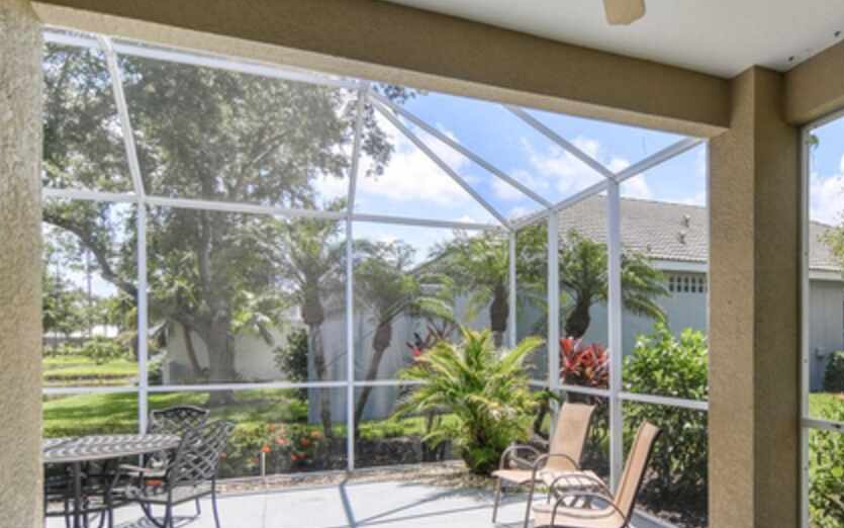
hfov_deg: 69.8
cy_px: 349
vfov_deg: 48.5
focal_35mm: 25
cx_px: 582
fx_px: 575
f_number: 2.8
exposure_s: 1/640
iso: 100
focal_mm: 11
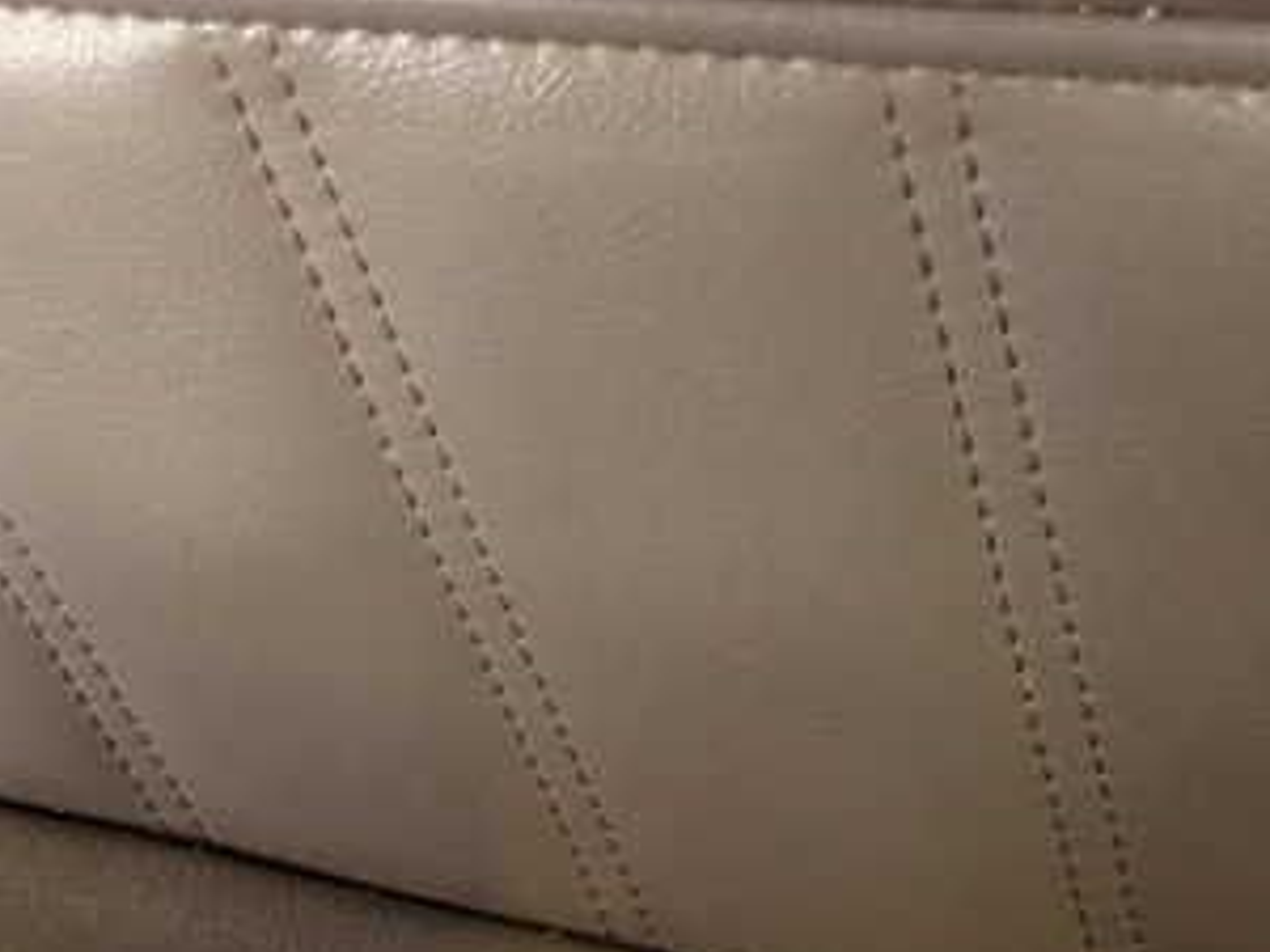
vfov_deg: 28.6
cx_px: 13
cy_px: 745
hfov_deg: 34.8
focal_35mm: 50
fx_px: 1834
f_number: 2
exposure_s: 1/50
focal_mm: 4.5
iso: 200
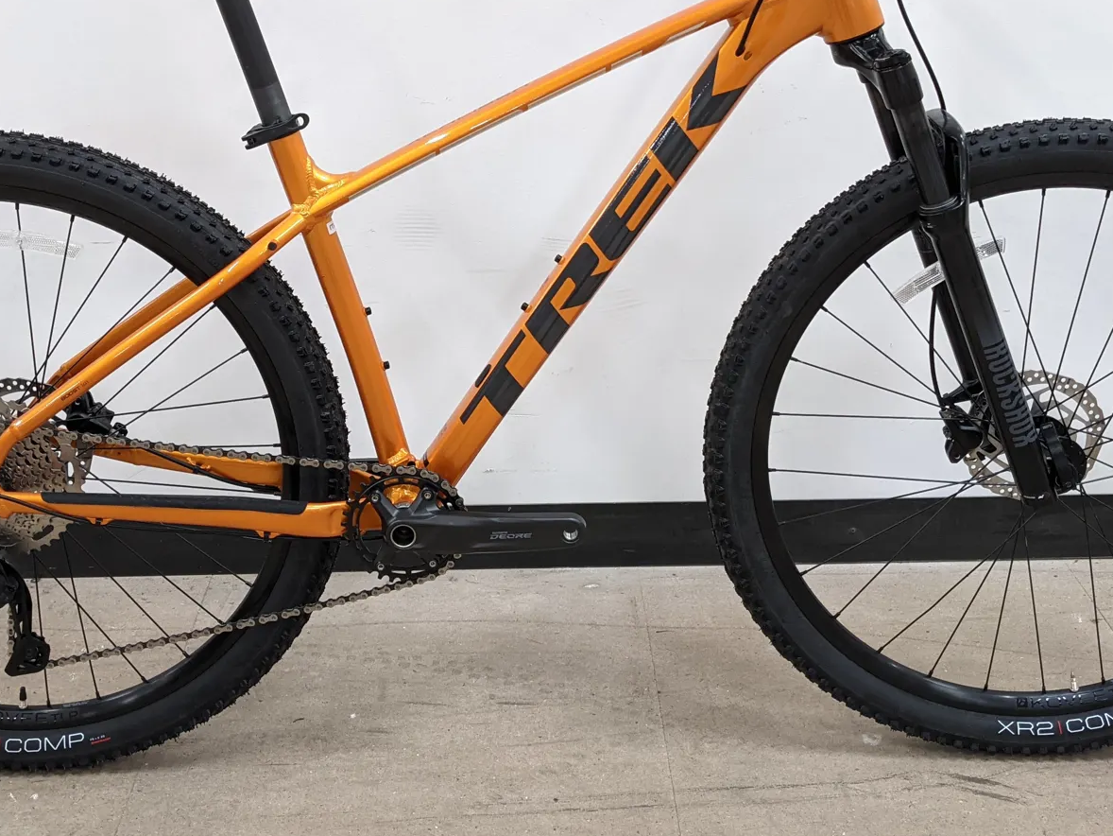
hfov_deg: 42.9
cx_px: 522
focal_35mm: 44
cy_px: 168
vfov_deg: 32.0
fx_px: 1415
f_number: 1.73
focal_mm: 4.38
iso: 95
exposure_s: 1/24
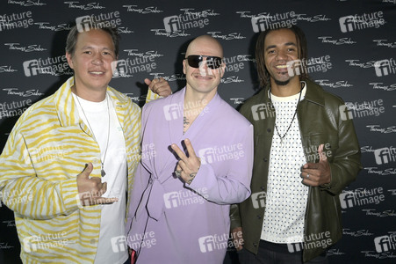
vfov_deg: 38.8
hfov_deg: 55.8
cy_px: 132
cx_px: 198
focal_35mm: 34
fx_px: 374
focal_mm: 34
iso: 800
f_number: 7.1
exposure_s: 1/250
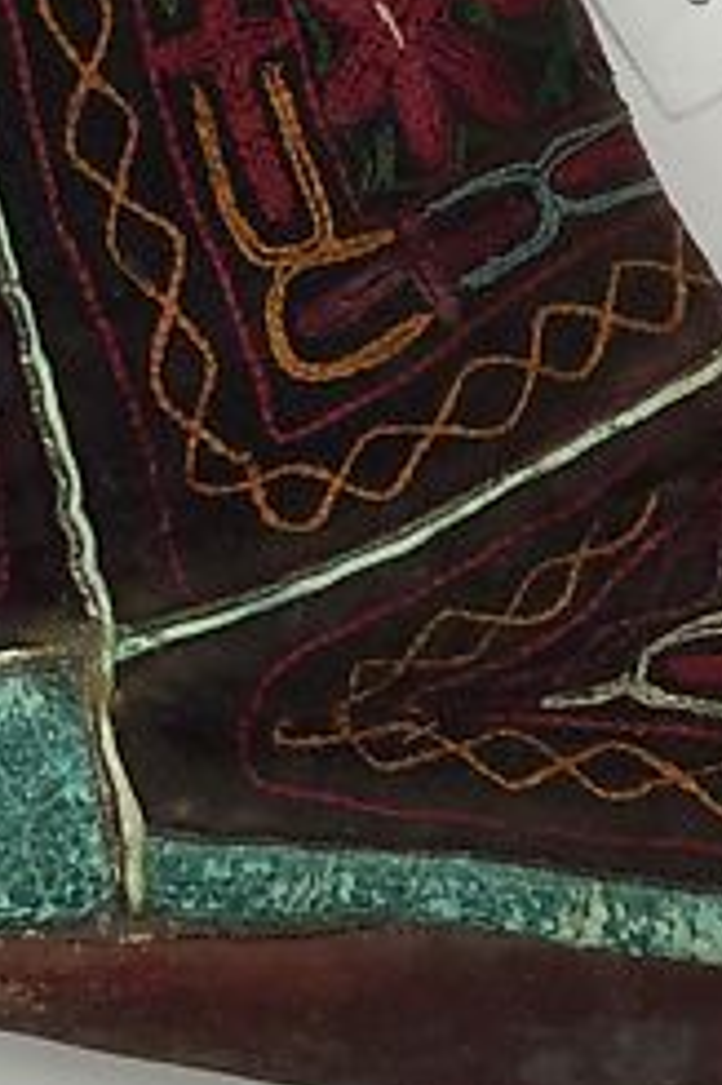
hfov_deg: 8.5
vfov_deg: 12.9
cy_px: 97
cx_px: -345
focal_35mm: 158
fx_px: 4760
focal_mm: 3.3
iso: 32
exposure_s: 1/60
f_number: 2.4
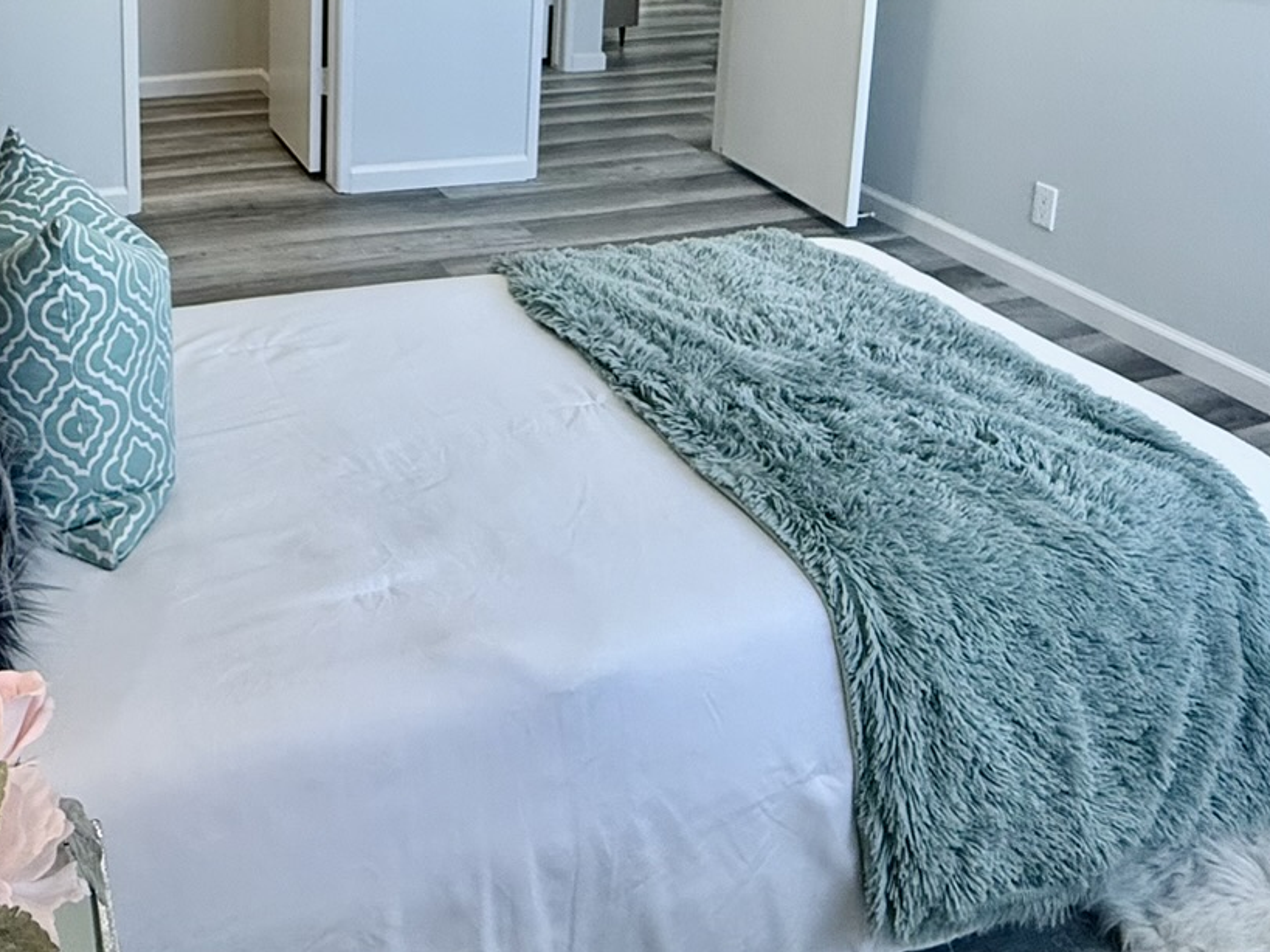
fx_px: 1284
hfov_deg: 51.9
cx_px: 450
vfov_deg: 36.9
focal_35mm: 35
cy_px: 25
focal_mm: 2.22
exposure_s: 1/120
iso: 125
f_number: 2.2
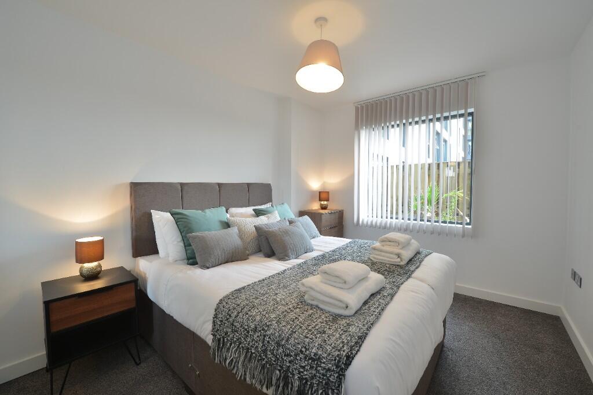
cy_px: 198
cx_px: 296
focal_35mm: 14
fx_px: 231
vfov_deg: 81.2
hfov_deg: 104.2
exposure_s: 1/2.5
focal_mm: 14
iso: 100
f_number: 5.6
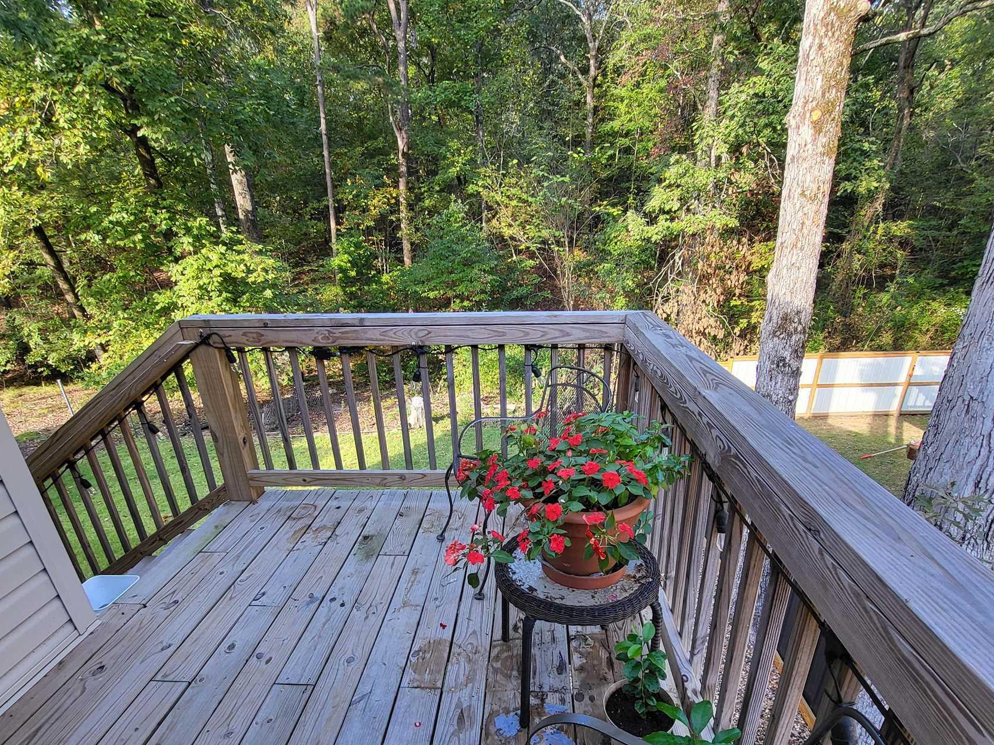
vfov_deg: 69.7
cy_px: 491
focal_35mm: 18
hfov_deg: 87.7
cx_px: 505
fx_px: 517
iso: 50
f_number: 2.2
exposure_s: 1/60
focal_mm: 1.74
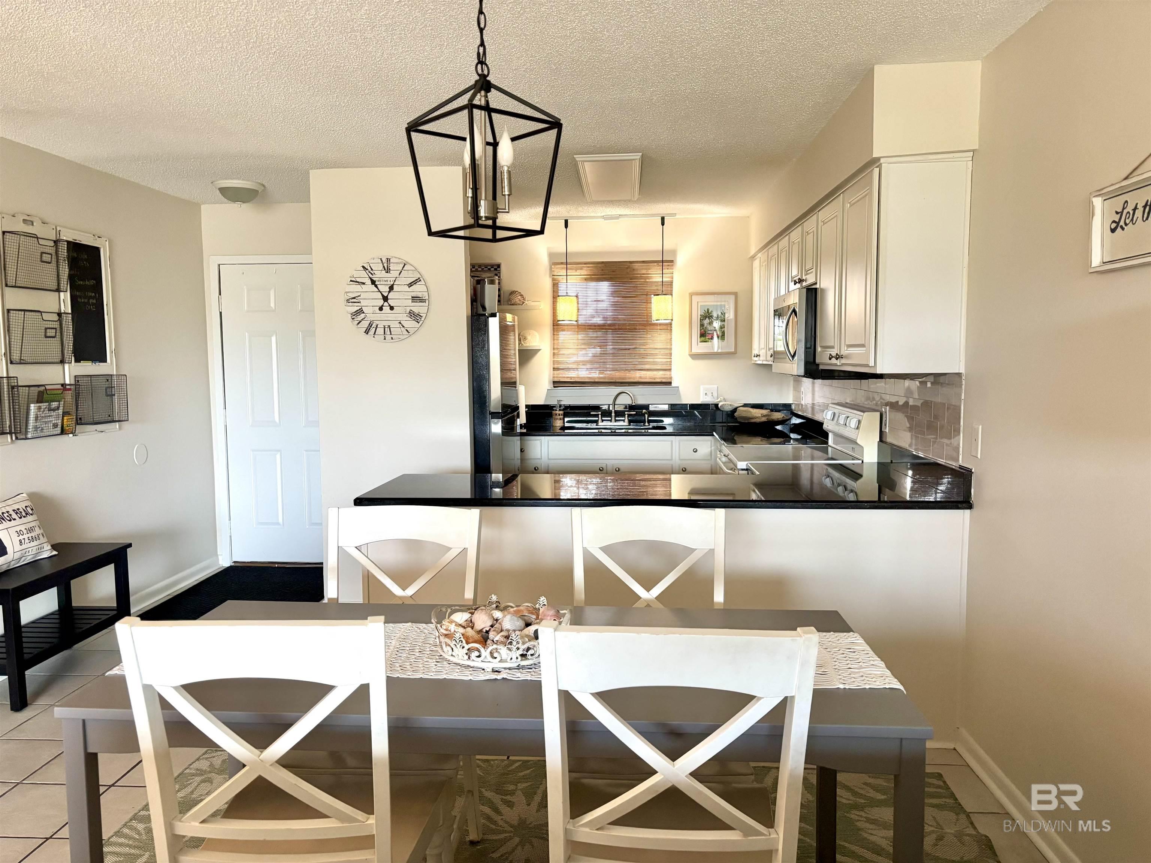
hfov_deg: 67.3
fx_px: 865
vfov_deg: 53.1
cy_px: 432
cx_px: 576
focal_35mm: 26
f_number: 1.6
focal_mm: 5.96
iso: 320
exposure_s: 1/60
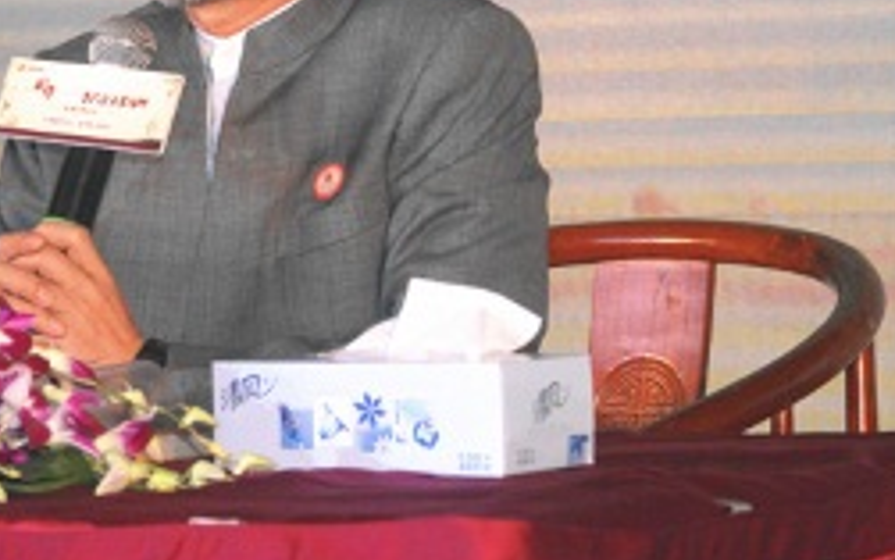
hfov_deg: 9.8
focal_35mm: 213
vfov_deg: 6.2
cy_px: 146
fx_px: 5197
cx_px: 235
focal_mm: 70
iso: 800
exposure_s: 1/125
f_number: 5.6
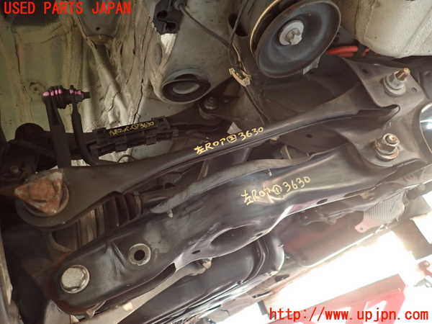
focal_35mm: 25
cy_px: 162
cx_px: 216
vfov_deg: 54.9
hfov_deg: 69.4
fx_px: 312
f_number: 2
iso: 400
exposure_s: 1/30
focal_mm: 4.5
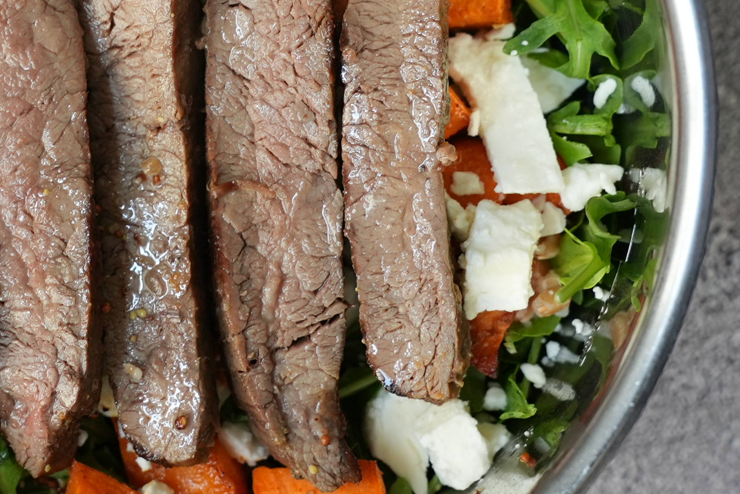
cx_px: 30
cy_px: 118
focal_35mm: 88
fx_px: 1810
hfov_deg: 22.4
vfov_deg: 15.5
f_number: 4
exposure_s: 1/160
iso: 800
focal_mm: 38
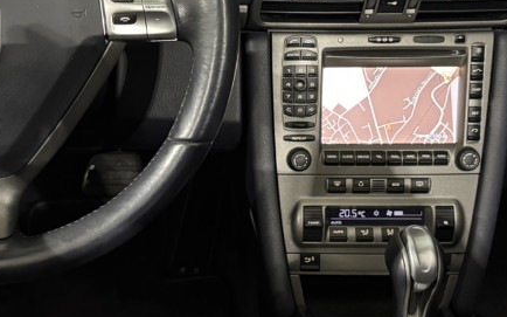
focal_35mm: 60
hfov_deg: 33.8
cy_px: 144
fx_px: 829
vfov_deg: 21.6
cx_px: 188
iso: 1250
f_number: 1.78
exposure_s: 1/30
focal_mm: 6.76
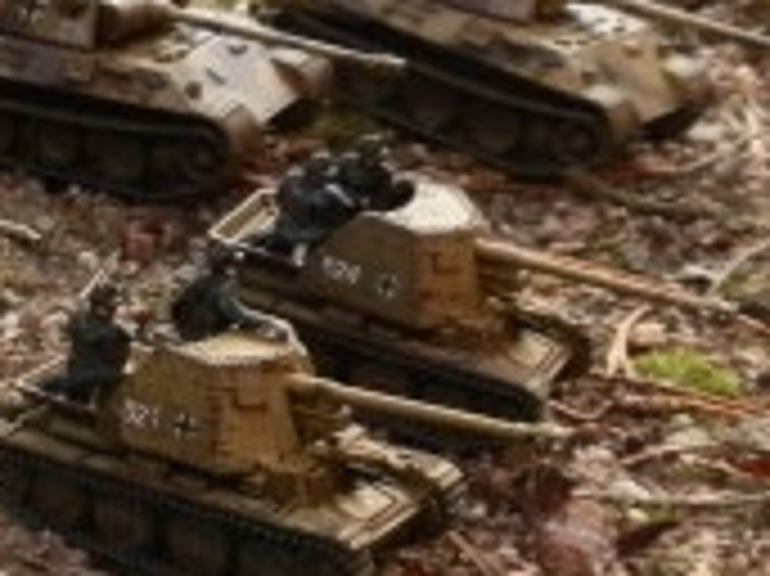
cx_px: -369
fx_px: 1956
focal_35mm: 88
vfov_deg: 16.7
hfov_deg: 19.5
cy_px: 374
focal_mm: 5
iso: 400
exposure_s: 1/1250
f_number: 3.1
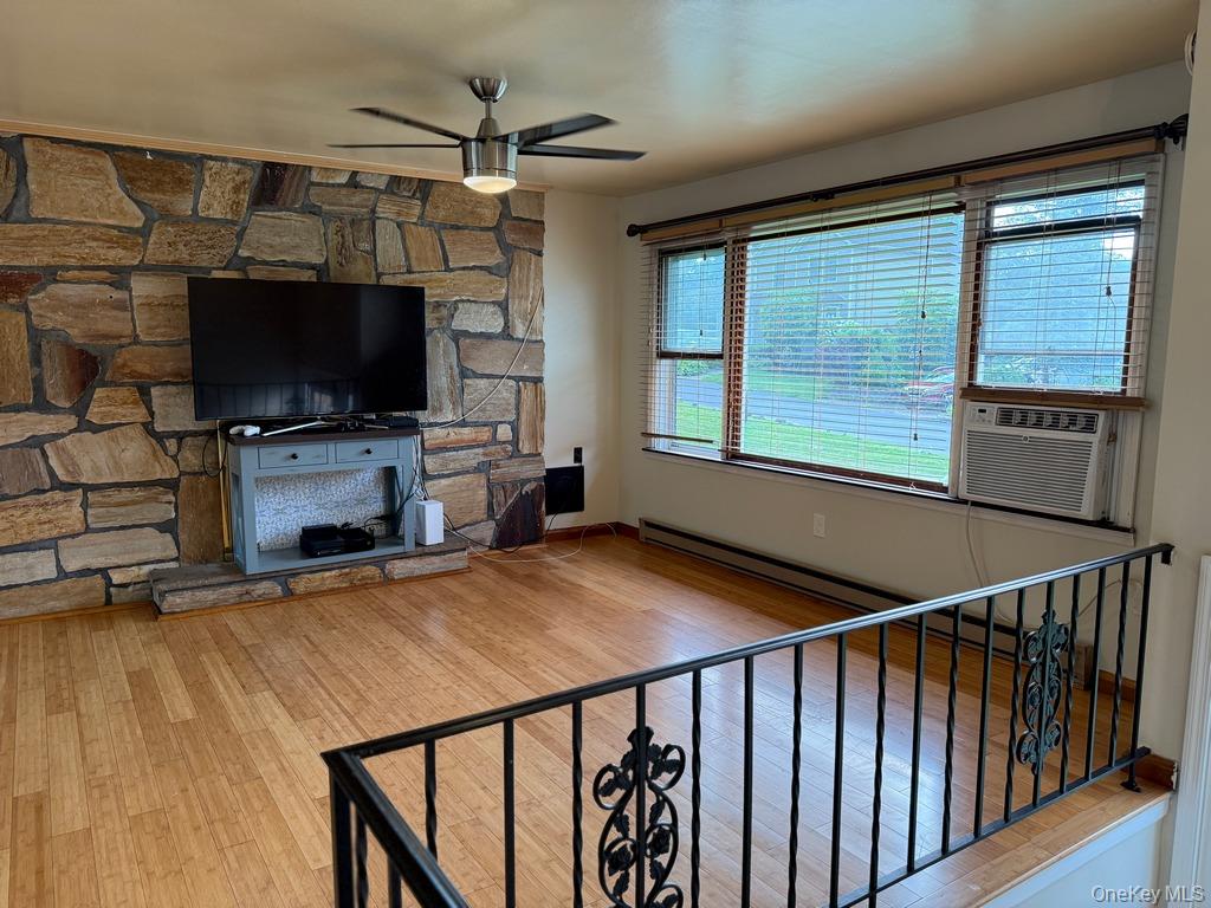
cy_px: 454
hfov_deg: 71.6
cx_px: 606
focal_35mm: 24
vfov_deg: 56.8
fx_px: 840
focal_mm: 6.76
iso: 250
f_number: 1.78
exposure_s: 1/120
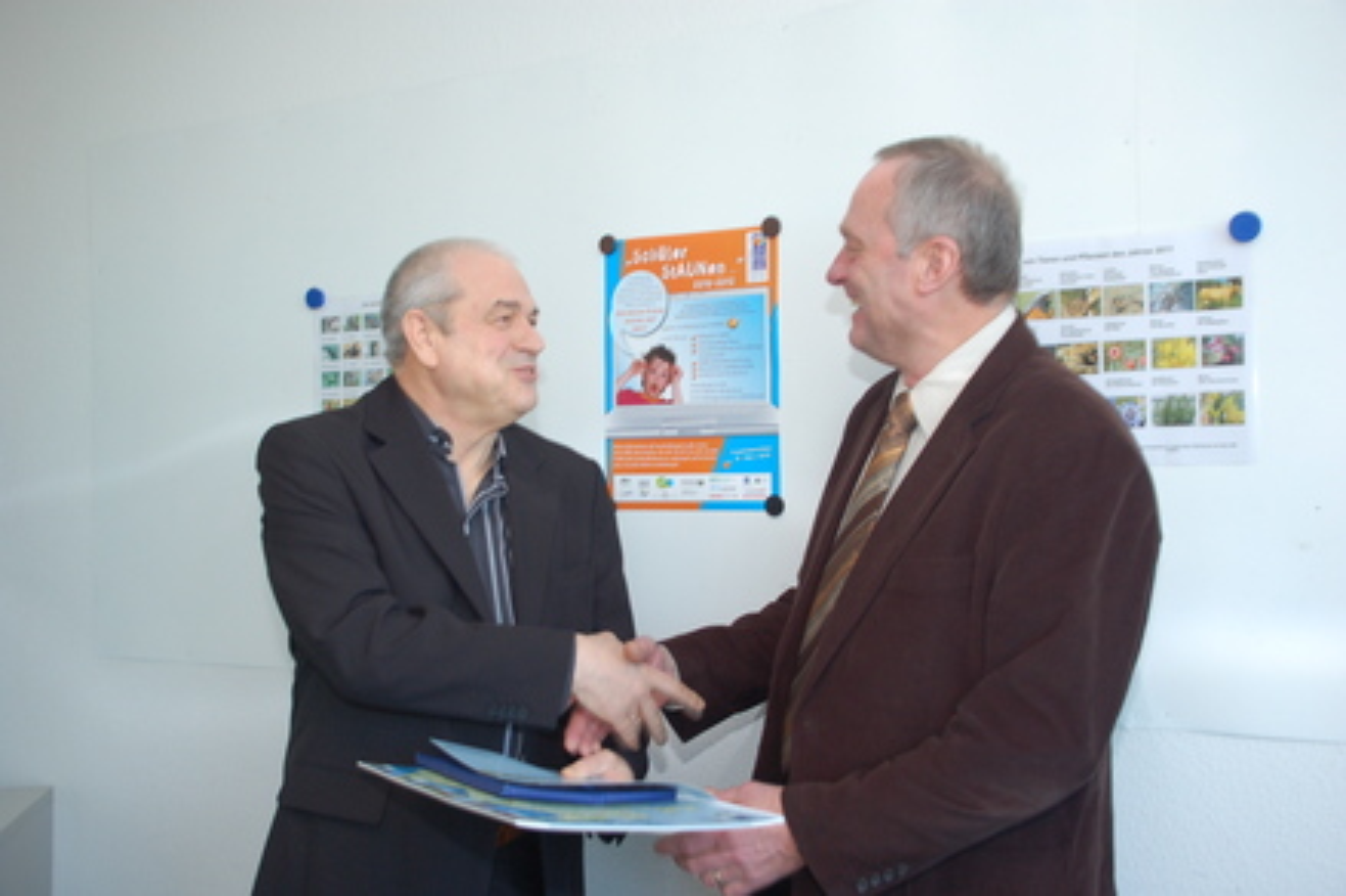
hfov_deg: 20.0
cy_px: 448
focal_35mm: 102
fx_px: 3811
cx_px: 673
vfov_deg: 13.4
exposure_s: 1/60
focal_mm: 68
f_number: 5.3
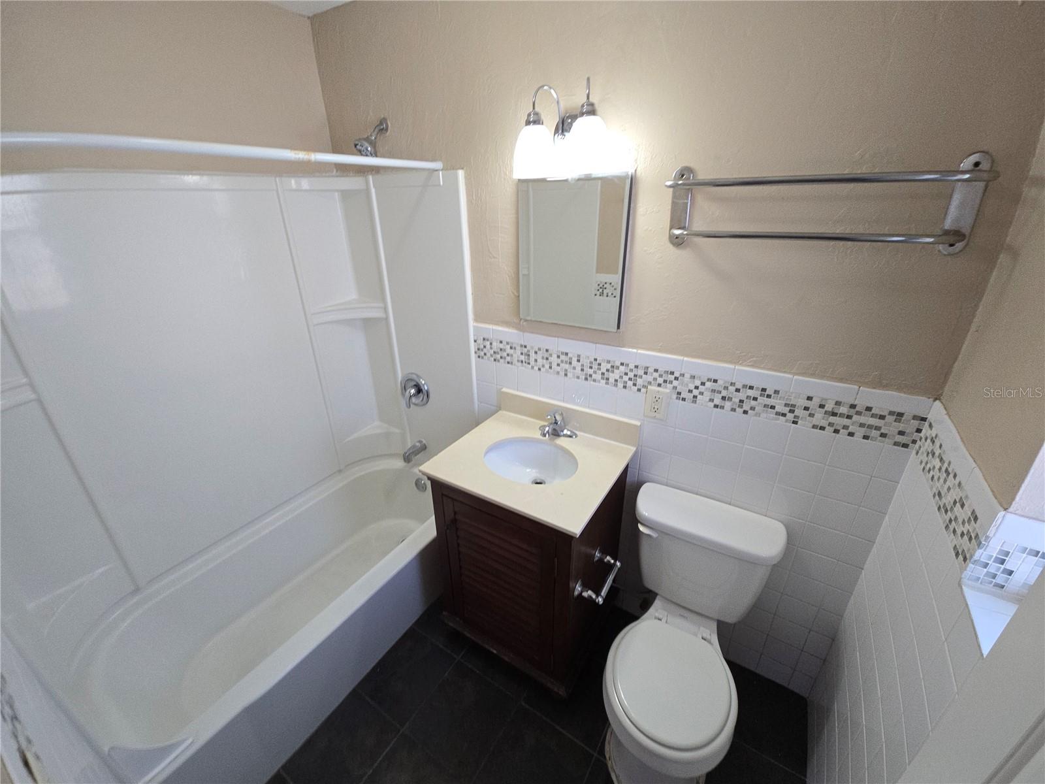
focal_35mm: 13
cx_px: 522
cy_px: 392
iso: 64
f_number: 2.2
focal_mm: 2.2
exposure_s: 1/60
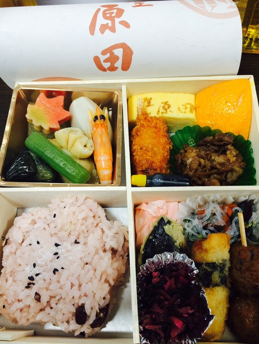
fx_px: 299
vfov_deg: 59.9
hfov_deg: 46.8
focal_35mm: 30
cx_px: 130
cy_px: 172
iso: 50
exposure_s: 1/60
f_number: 2.2
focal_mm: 4.12
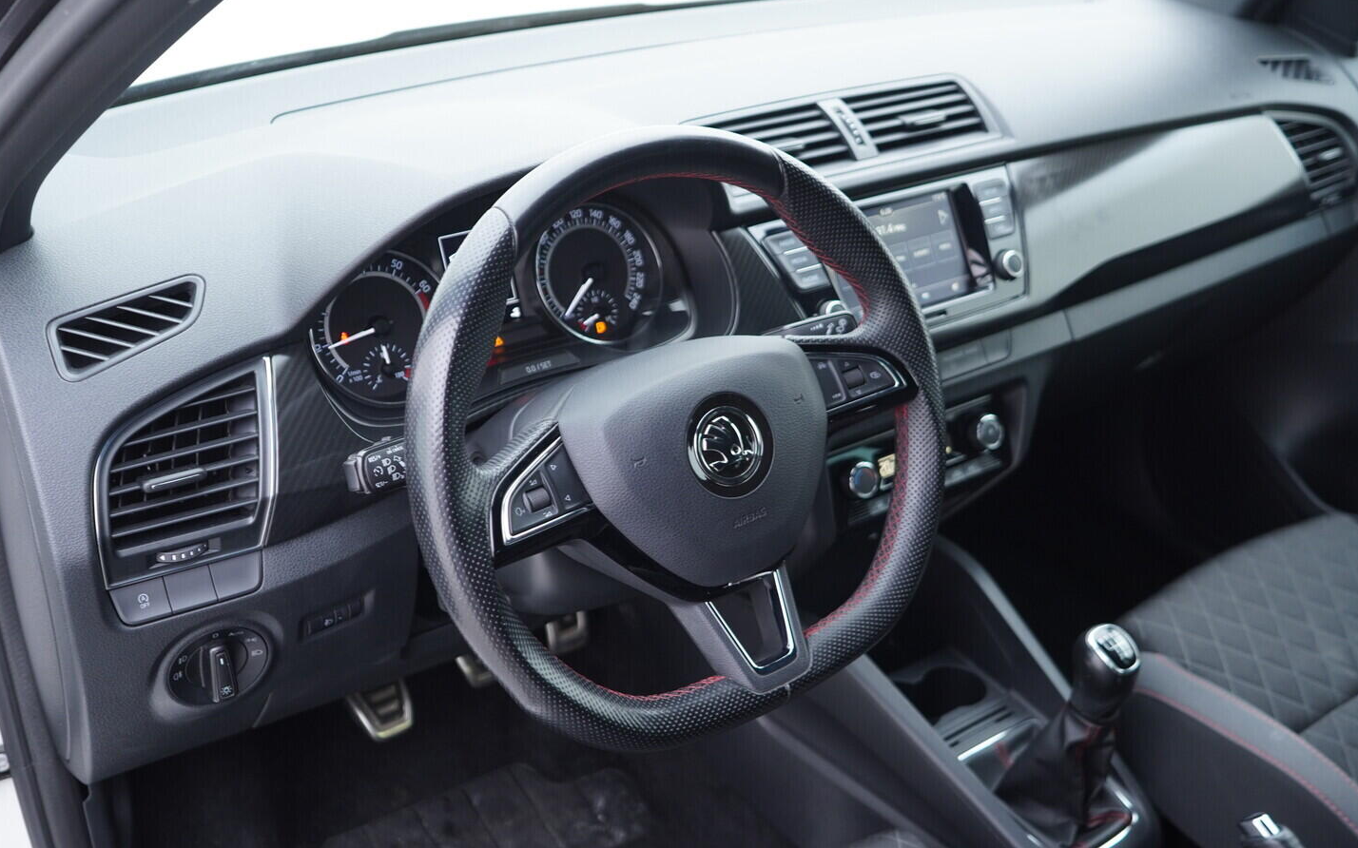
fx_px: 1369
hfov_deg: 52.8
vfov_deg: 34.4
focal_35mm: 37
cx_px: 680
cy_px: 453
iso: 320
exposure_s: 1/40
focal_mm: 24
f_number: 2.8
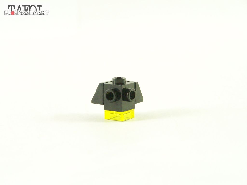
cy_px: 92
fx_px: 913
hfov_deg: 15.4
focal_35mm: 128
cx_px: 124
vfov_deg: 11.6
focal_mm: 21.2
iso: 400
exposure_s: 1/60
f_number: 3.6
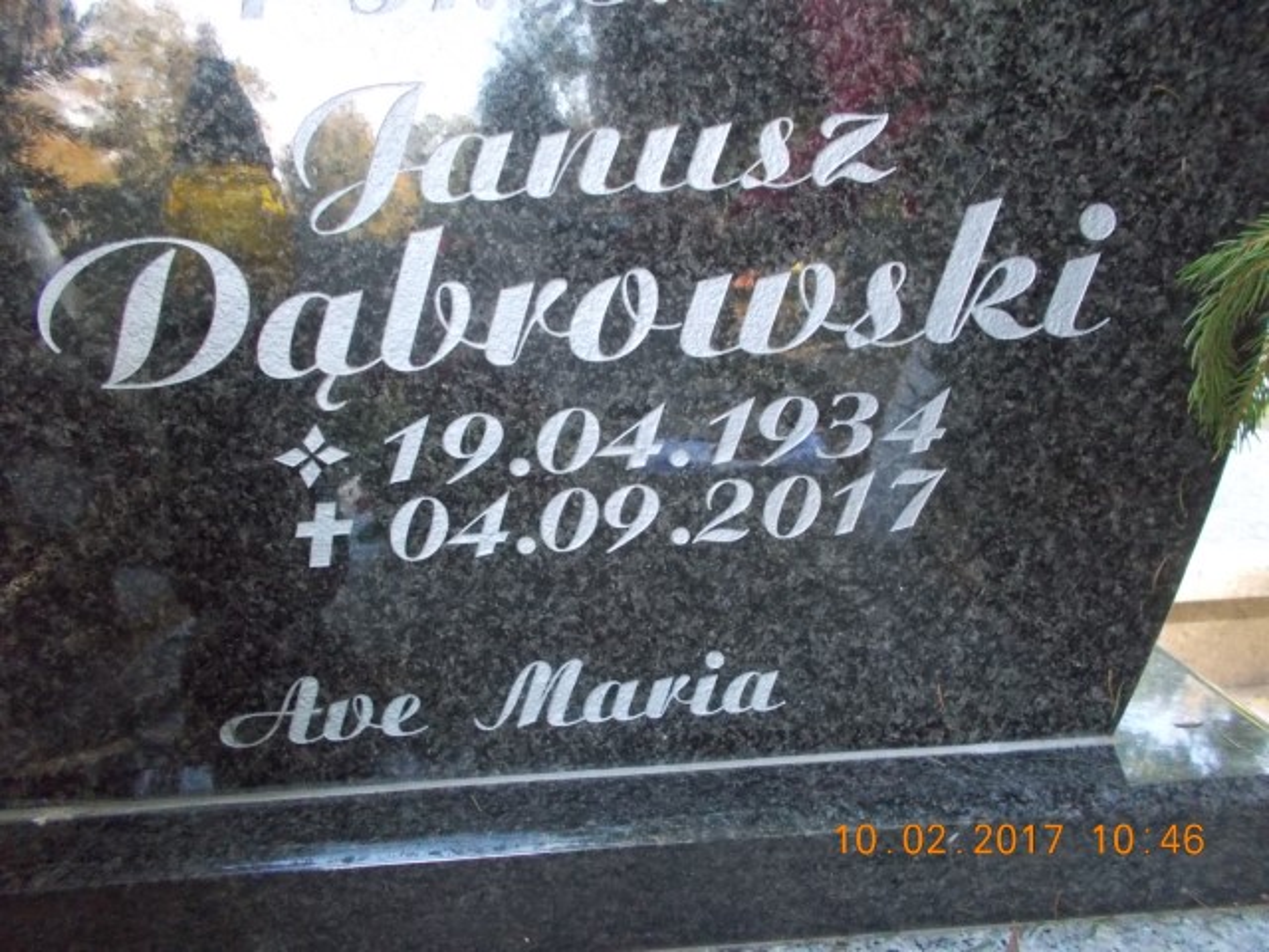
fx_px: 953
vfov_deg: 53.1
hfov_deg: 67.3
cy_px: 476
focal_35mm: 26
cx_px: 634
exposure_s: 1/125
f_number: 3.2
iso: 800
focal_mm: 4.6
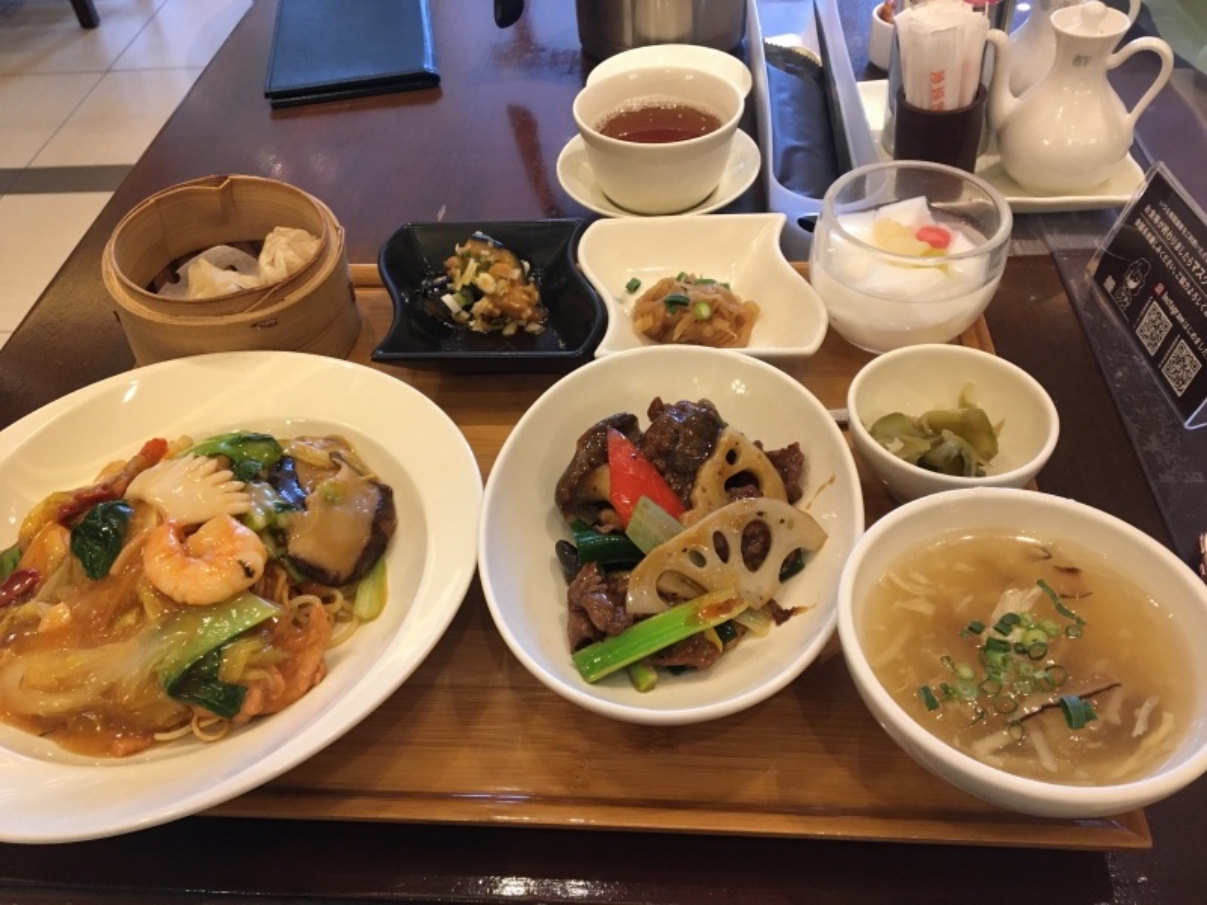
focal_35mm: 29
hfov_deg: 61.7
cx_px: 604
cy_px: 452
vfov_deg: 48.2
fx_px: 1011
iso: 125
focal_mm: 4.15
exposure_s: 1/30
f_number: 2.2
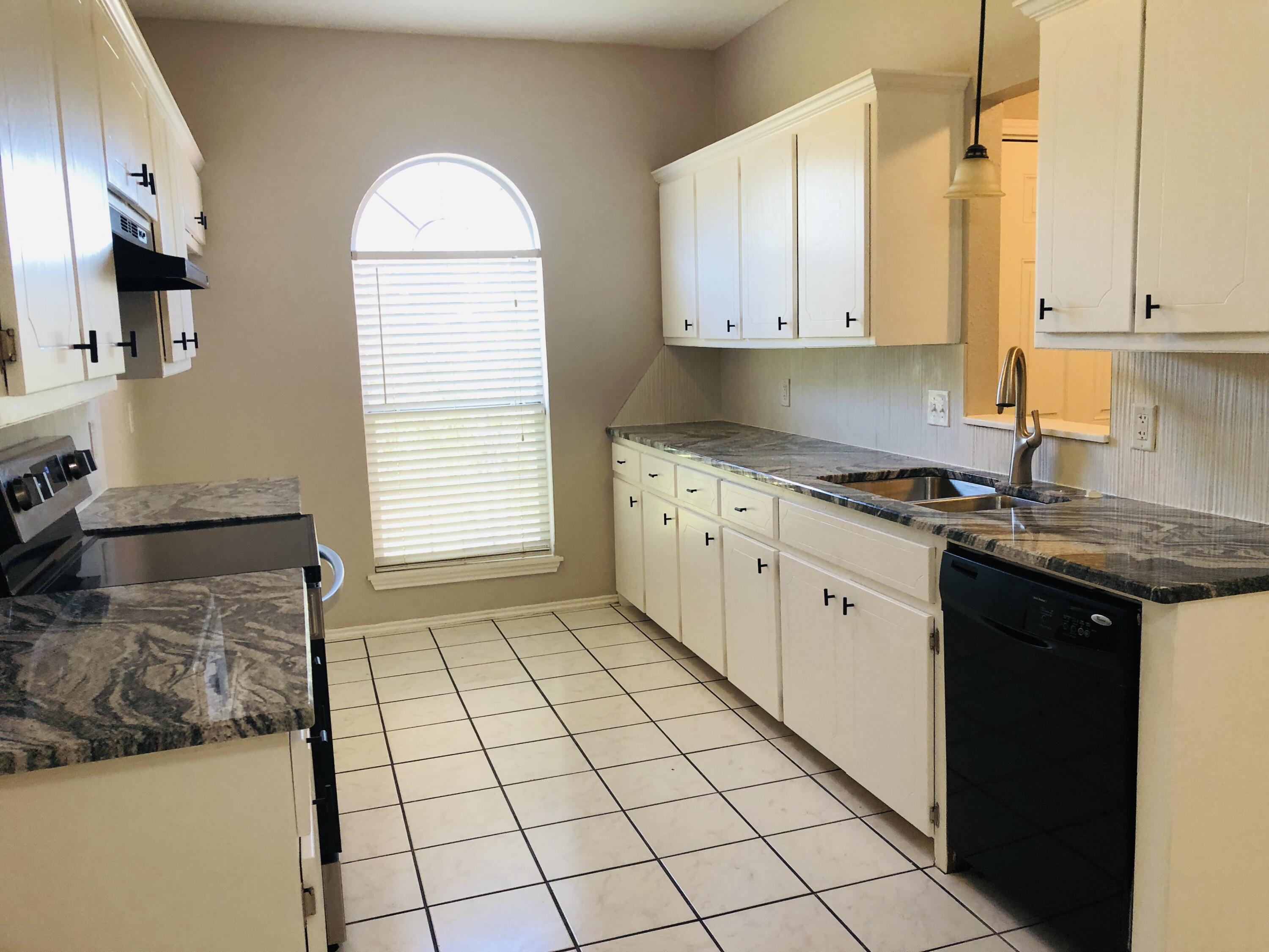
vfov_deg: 49.7
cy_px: 476
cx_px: 634
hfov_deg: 63.4
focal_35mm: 28
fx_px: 1026
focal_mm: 3.99
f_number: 1.8
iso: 32
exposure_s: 1/30
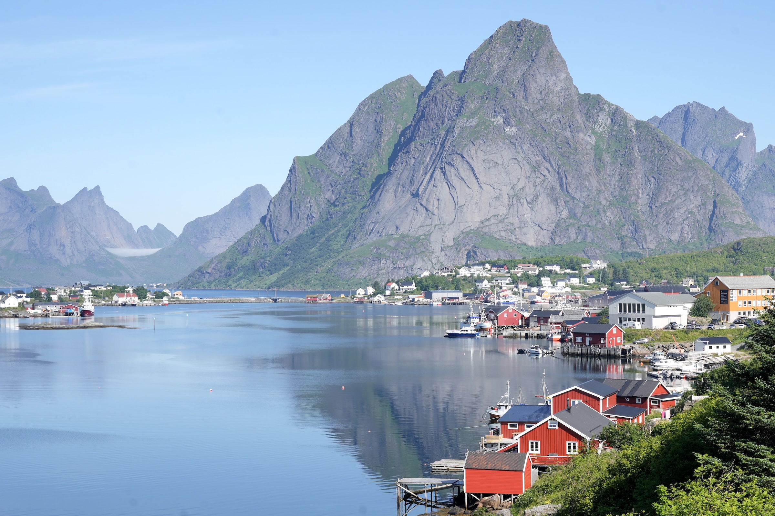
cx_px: 388
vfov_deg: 34.2
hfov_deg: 49.6
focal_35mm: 39
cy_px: 258
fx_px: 840
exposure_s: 1/125
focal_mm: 39
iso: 100
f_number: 11
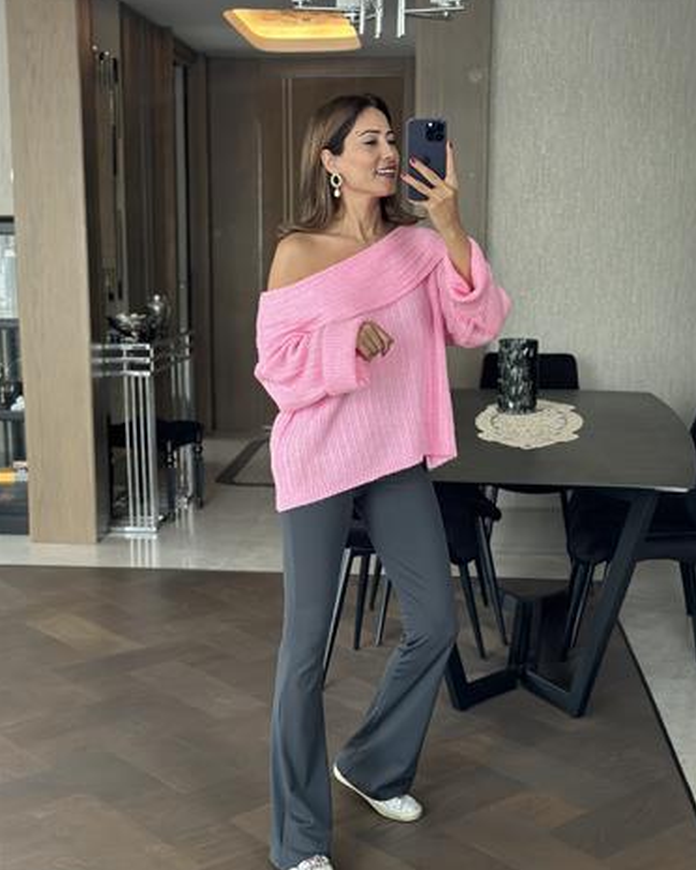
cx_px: 352
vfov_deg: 36.6
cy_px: 462
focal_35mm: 51
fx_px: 1313
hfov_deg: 29.7
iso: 320
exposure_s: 1/60
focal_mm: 6.86
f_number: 1.78
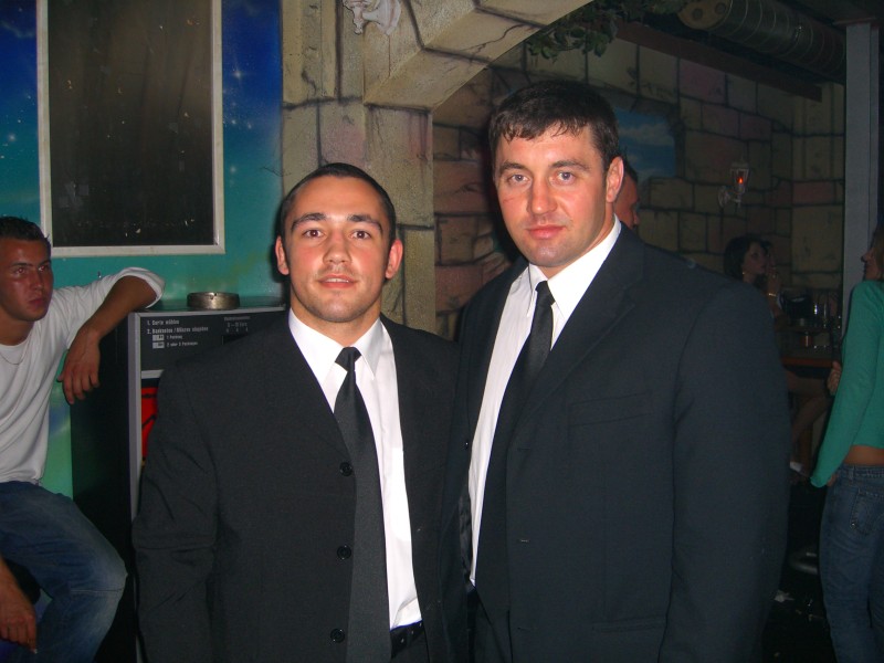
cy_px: 332
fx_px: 970
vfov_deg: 37.7
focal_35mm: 38
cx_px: 442
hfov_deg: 49.0
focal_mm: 7.9
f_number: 2.8
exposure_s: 1/60
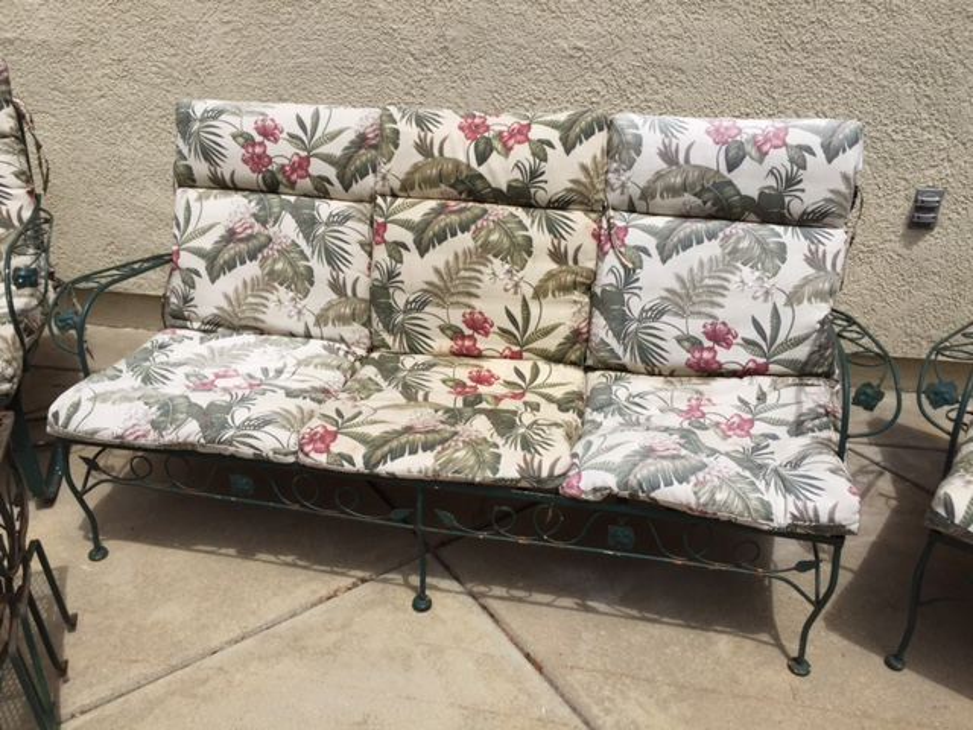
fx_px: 815
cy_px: 365
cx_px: 486
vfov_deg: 48.2
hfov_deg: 61.7
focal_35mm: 29
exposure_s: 1/3597
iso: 32
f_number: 2.2
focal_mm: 4.15
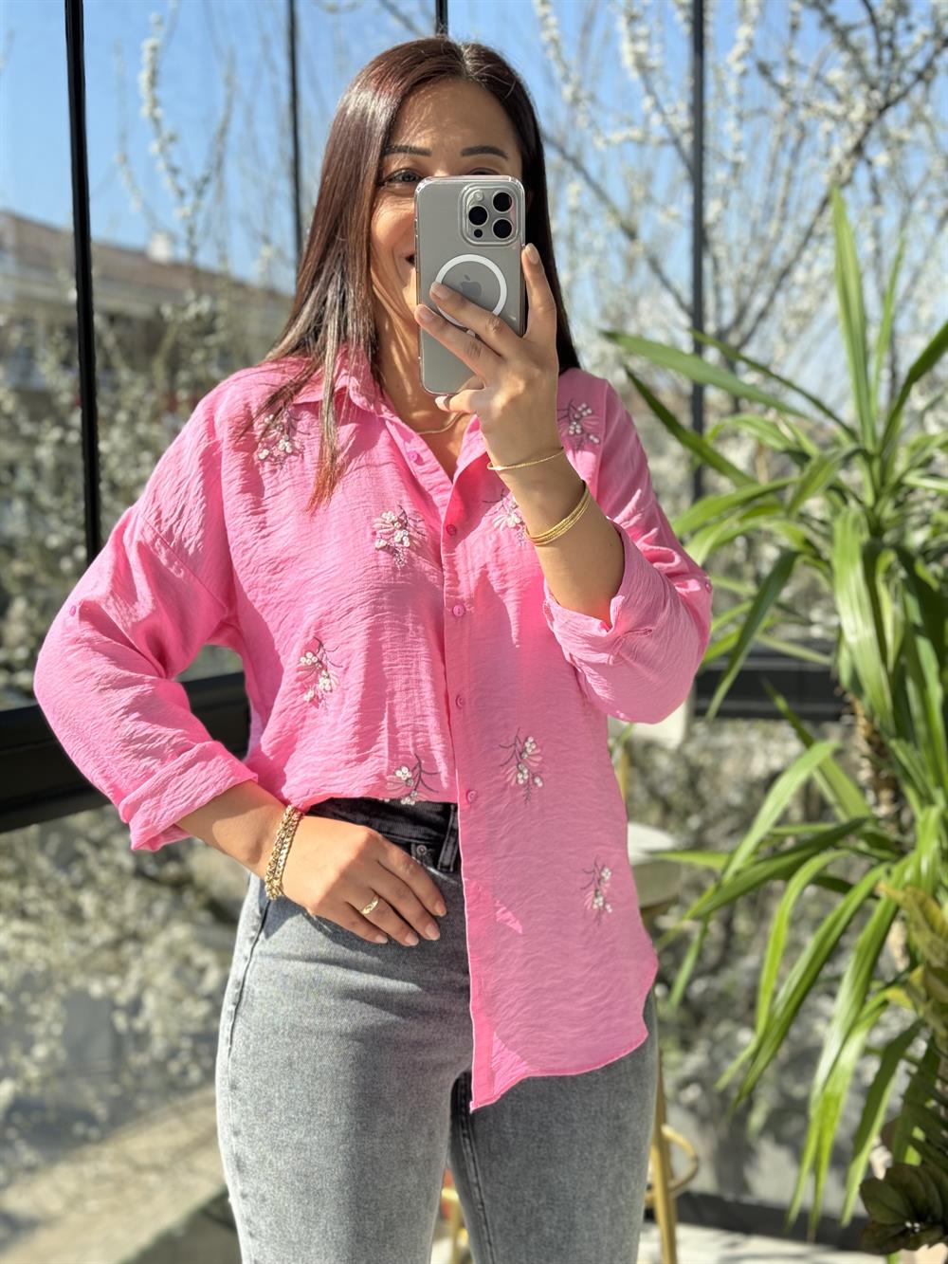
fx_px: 1752
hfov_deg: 30.3
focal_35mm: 48
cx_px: 474
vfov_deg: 39.7
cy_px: 632
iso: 64
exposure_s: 1/664
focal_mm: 6.86
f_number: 1.78
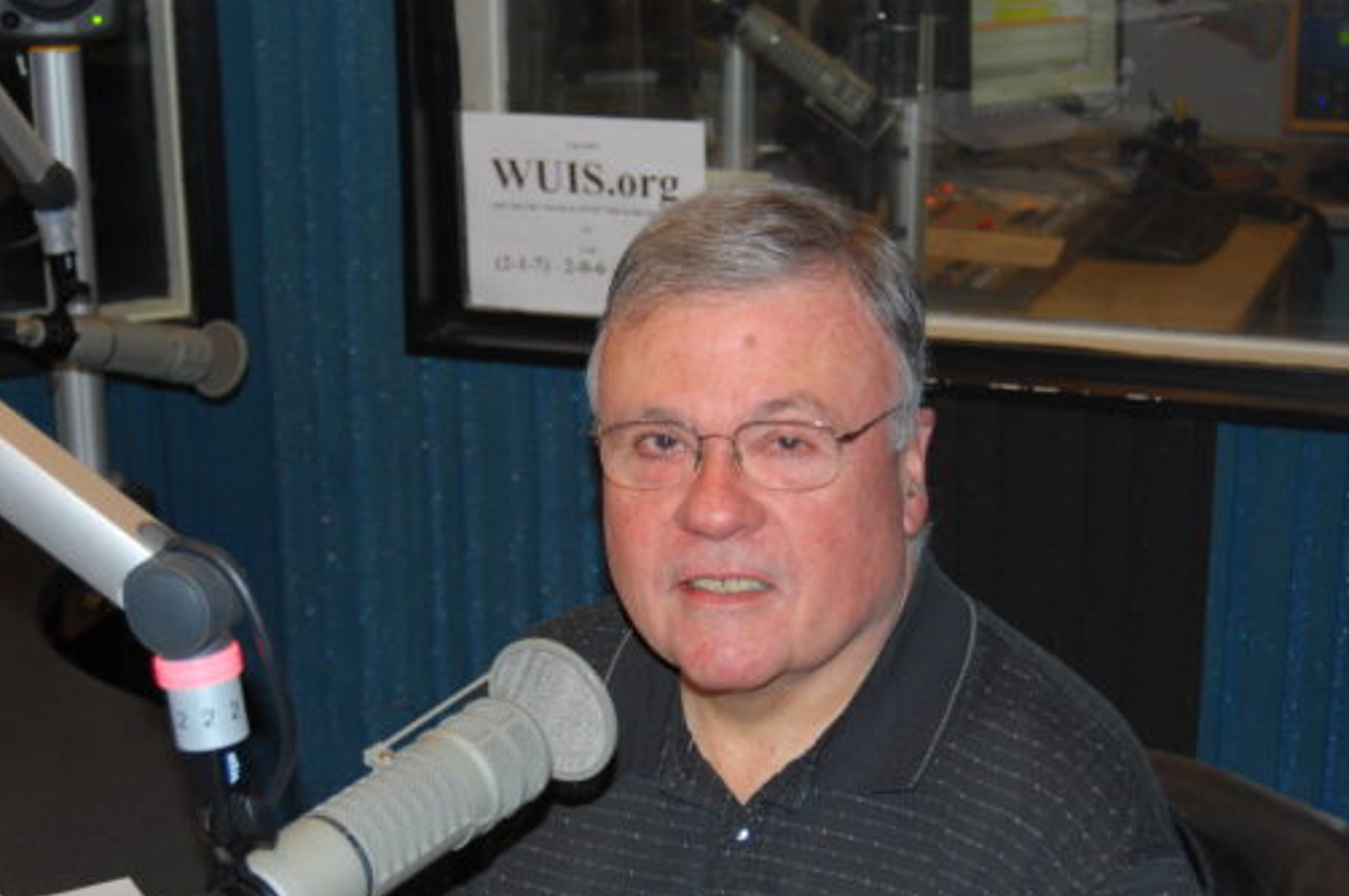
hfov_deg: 29.7
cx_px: 649
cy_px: 524
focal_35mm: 68
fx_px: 2545
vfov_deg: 19.9
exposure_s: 1/60
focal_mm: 38
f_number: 4.8
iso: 400
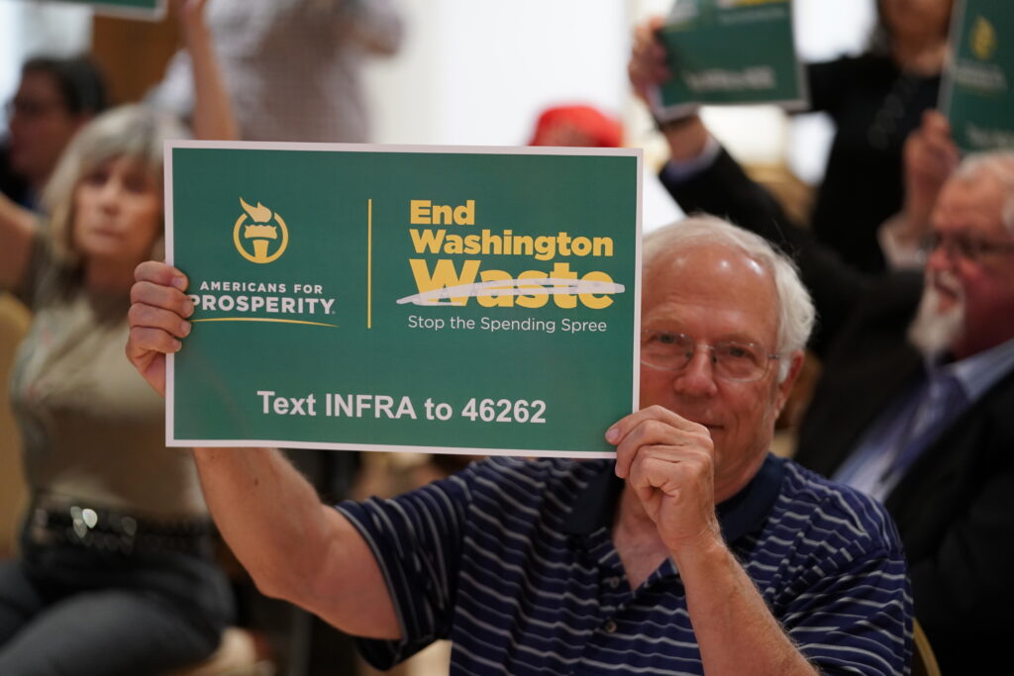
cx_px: 507
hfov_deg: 16.8
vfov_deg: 11.2
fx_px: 3437
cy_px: 338
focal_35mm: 122
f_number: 2.8
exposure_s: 1/60
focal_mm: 122
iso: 3200
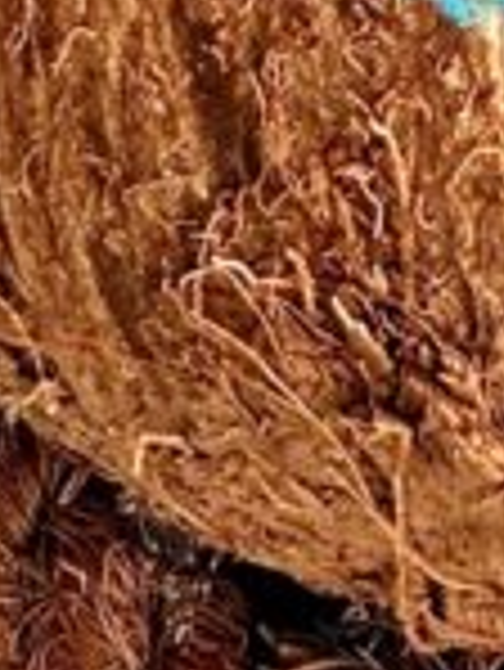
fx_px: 2501
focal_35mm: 129
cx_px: 644
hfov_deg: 11.2
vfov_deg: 14.5
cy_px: -261
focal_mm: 2.22
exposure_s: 1/99
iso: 125
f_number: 2.2
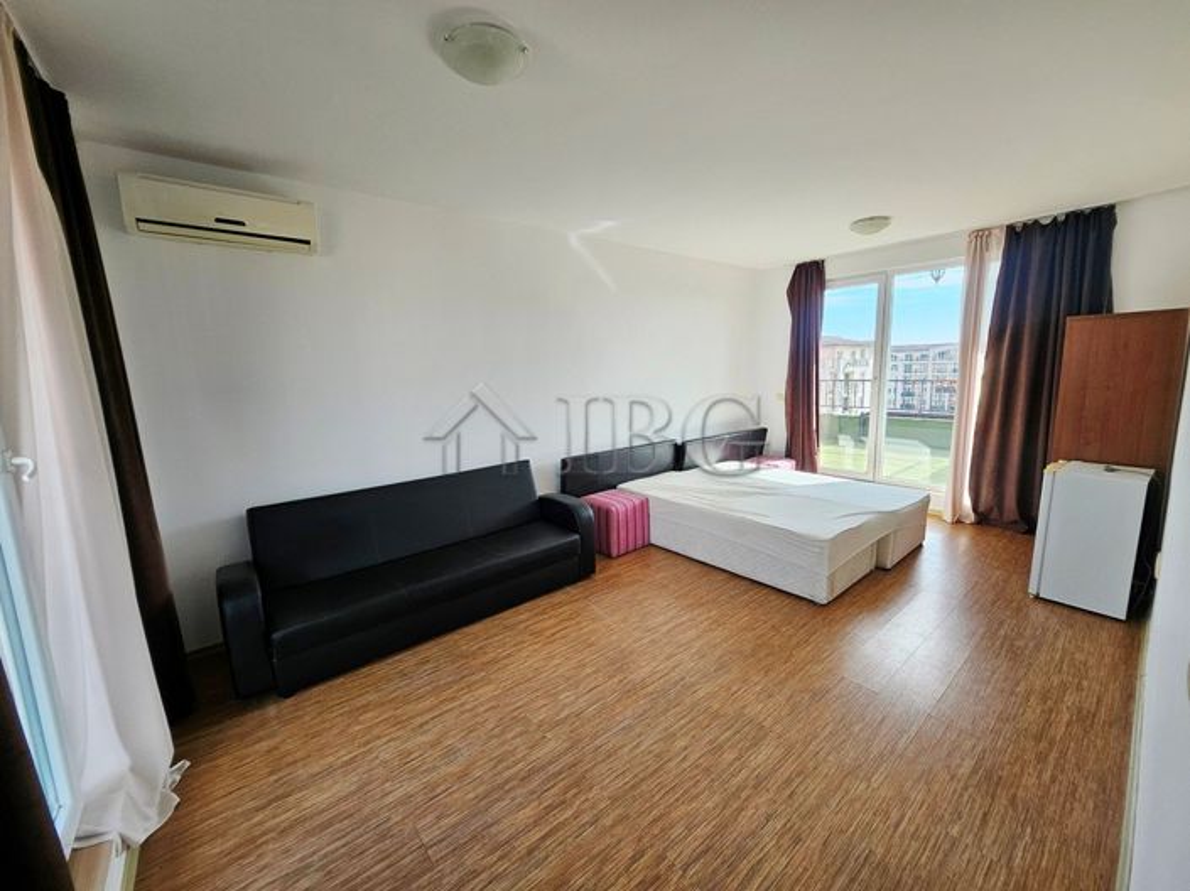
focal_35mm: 13
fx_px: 447
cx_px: 595
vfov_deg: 89.9
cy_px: 446
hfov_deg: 106.2
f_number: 2.2
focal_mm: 1.7
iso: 32
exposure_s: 1/110
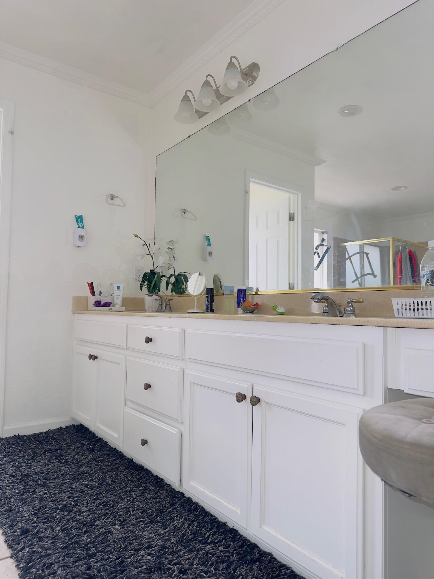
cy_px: 290
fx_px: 401
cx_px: 217
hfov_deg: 56.8
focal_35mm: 24
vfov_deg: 71.6
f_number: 1.78
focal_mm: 6.76
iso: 50
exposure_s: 1/32
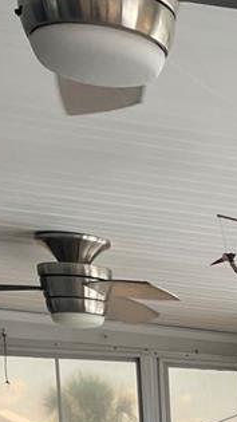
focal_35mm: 108
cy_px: 772
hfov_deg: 10.2
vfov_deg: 16.4
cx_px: 503
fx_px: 1208
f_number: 1.6
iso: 32
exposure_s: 1/191
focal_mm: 4.2
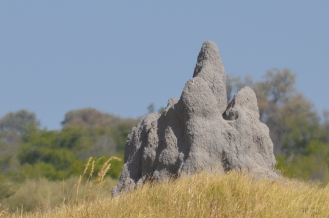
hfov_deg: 2.1
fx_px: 9116
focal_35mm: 999
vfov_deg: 1.4
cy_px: 135
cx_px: 164
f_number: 8
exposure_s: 1/1000
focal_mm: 280
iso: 200
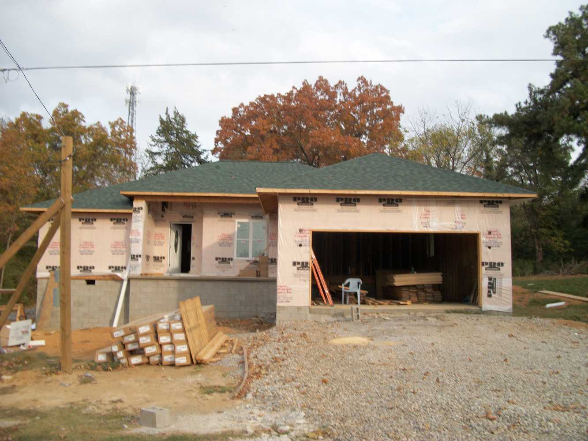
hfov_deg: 56.8
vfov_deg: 44.2
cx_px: 294
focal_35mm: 32
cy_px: 220
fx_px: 544
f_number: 8.8
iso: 80
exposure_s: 1/50
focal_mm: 5.7
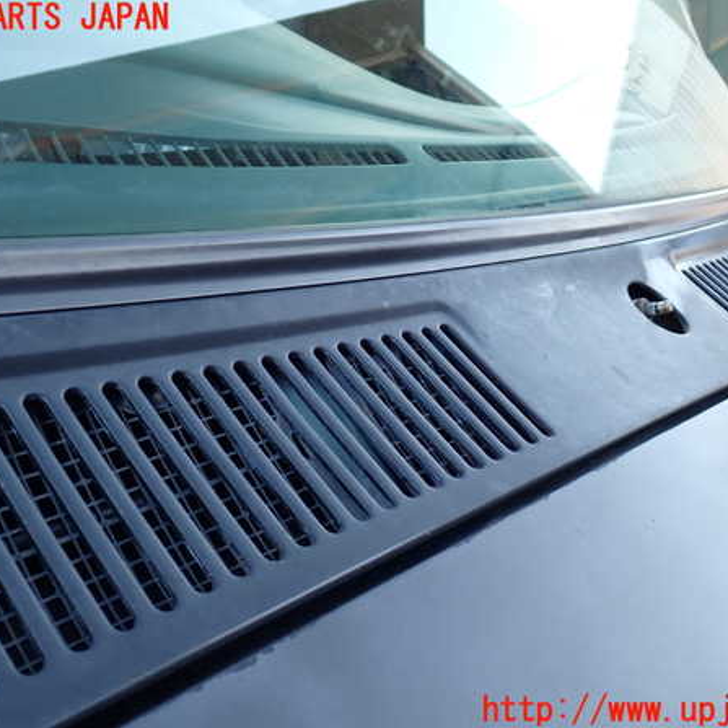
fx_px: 904
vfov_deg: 43.9
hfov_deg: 43.9
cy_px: 365
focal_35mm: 38
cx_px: 362
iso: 100
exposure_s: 1/100
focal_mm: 5.79
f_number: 2.4
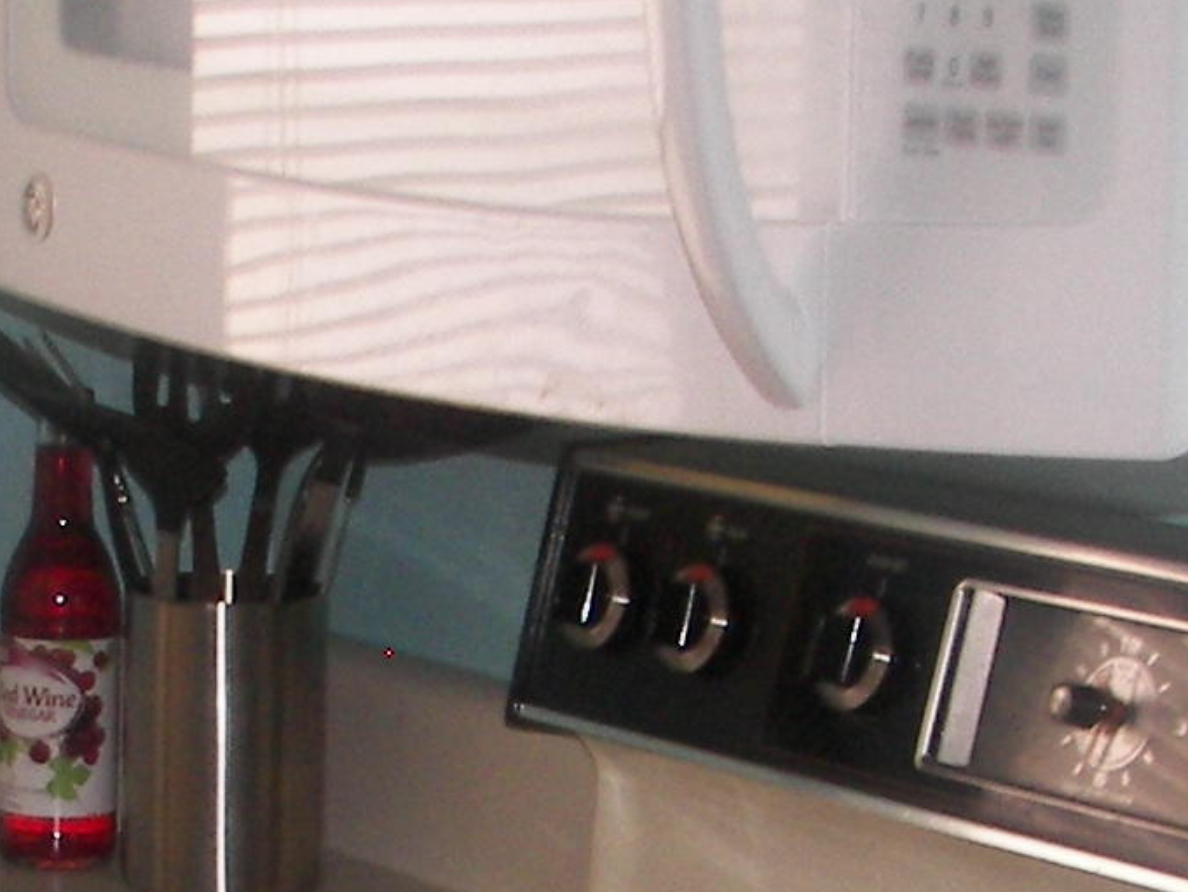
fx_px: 4703
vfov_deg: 10.8
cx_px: 380
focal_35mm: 137
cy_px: 744
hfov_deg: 14.4
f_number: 2.8
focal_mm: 6
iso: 100
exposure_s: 1/30
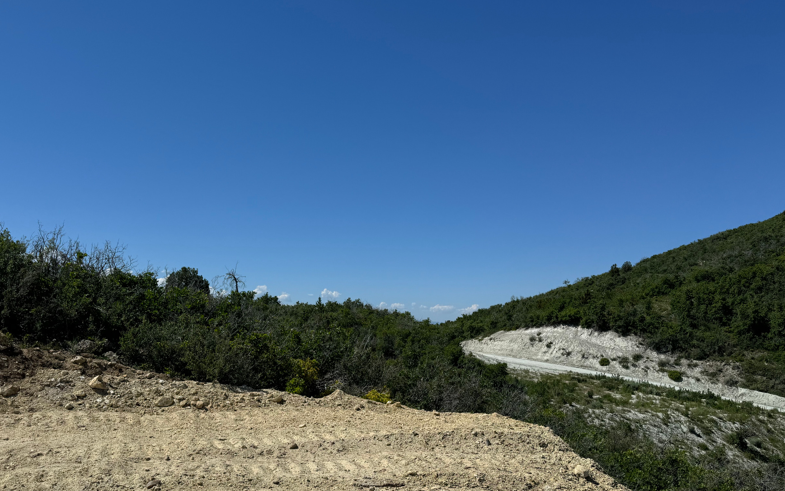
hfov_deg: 62.8
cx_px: 352
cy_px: 319
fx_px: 642
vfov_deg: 41.4
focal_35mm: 30
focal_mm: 6.76
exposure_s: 1/9009
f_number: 1.78
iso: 80
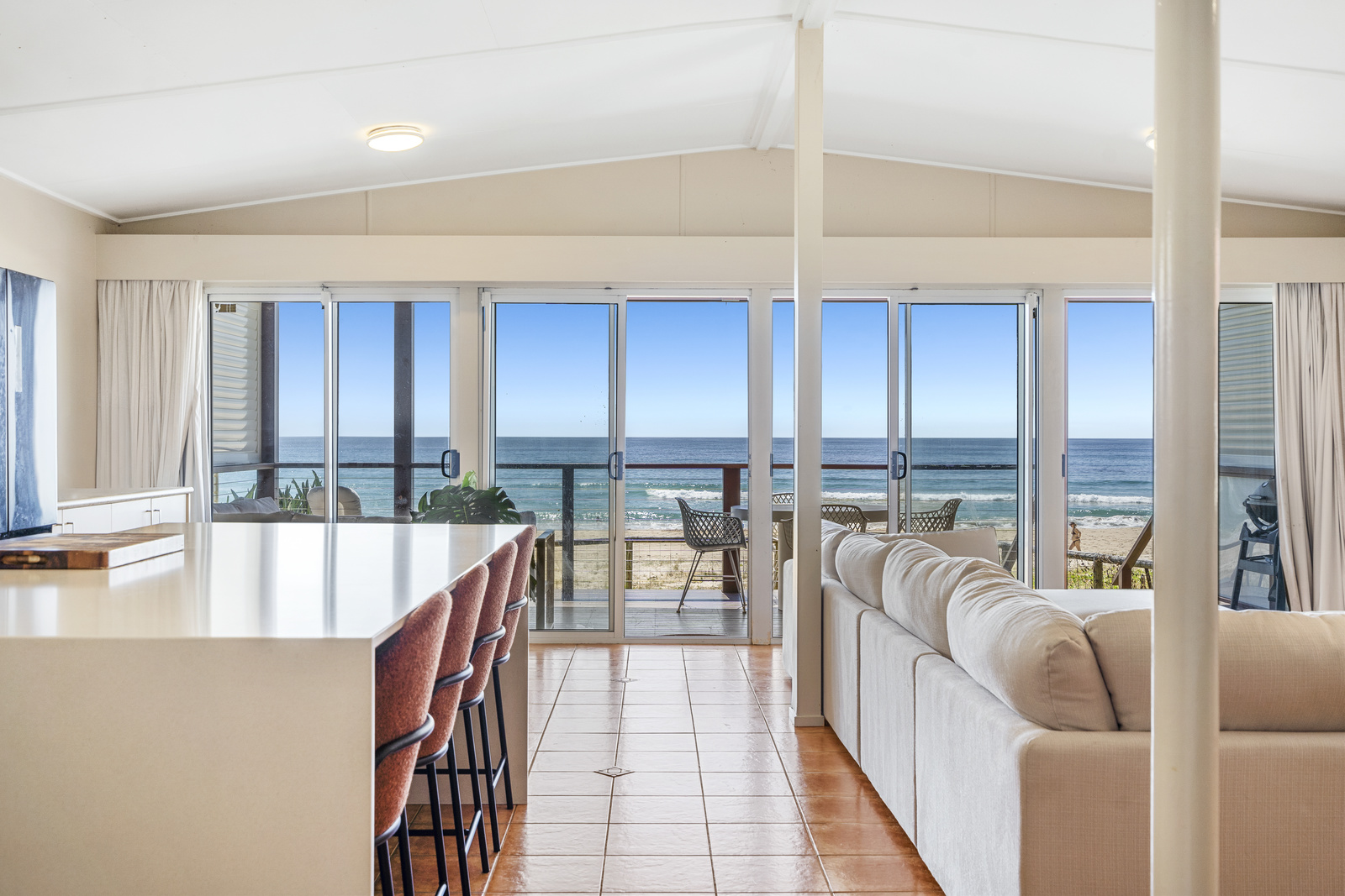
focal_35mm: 35
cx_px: 672
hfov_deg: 54.4
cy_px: 448
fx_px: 1308
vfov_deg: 37.9
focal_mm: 35
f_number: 7.1
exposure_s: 1/30
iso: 125
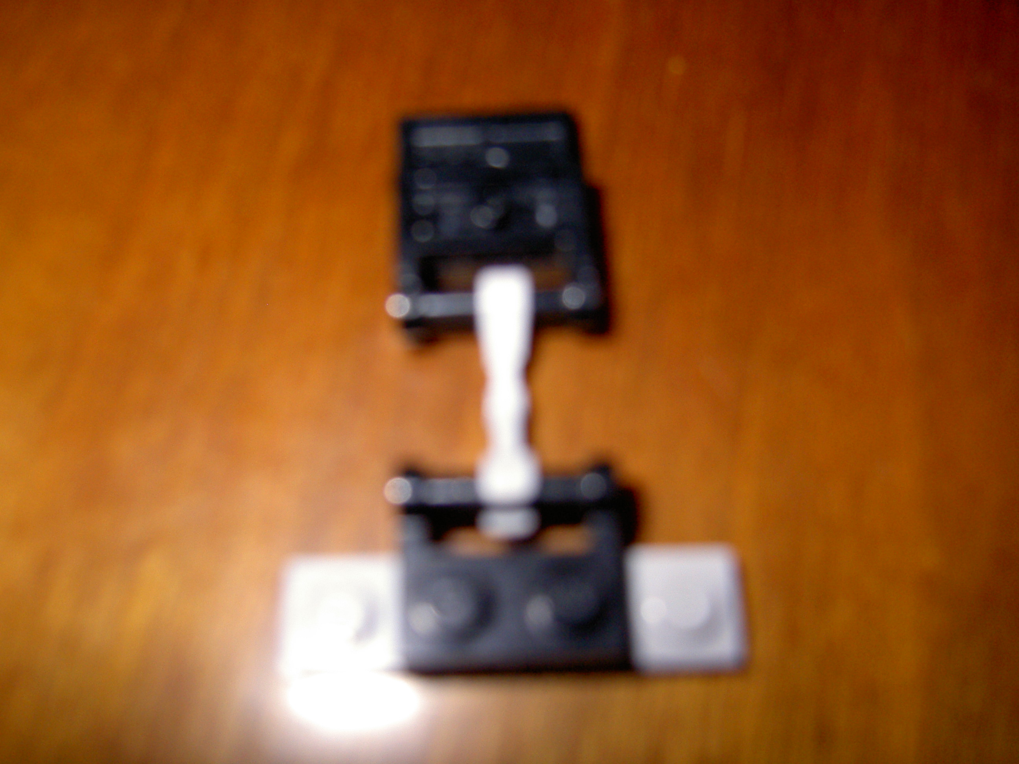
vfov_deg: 41.8
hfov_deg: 54.0
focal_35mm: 34
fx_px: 1001
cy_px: 382
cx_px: 510
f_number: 2.8
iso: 100
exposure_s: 1/60
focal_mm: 5.6
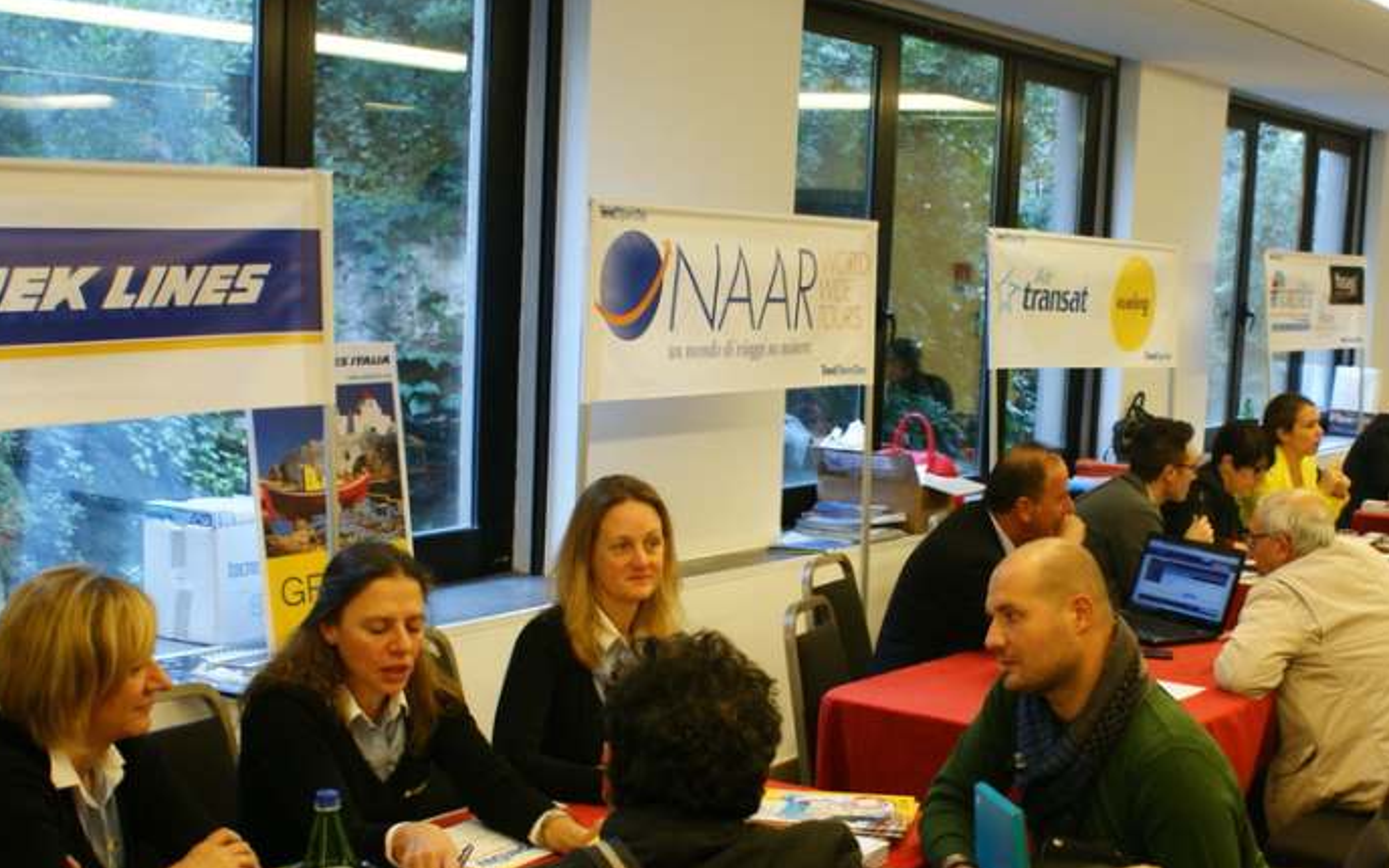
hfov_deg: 40.2
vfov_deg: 25.7
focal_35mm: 50
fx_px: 1893
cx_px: 785
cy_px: 569
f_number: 4
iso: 400
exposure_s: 1/40
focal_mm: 22
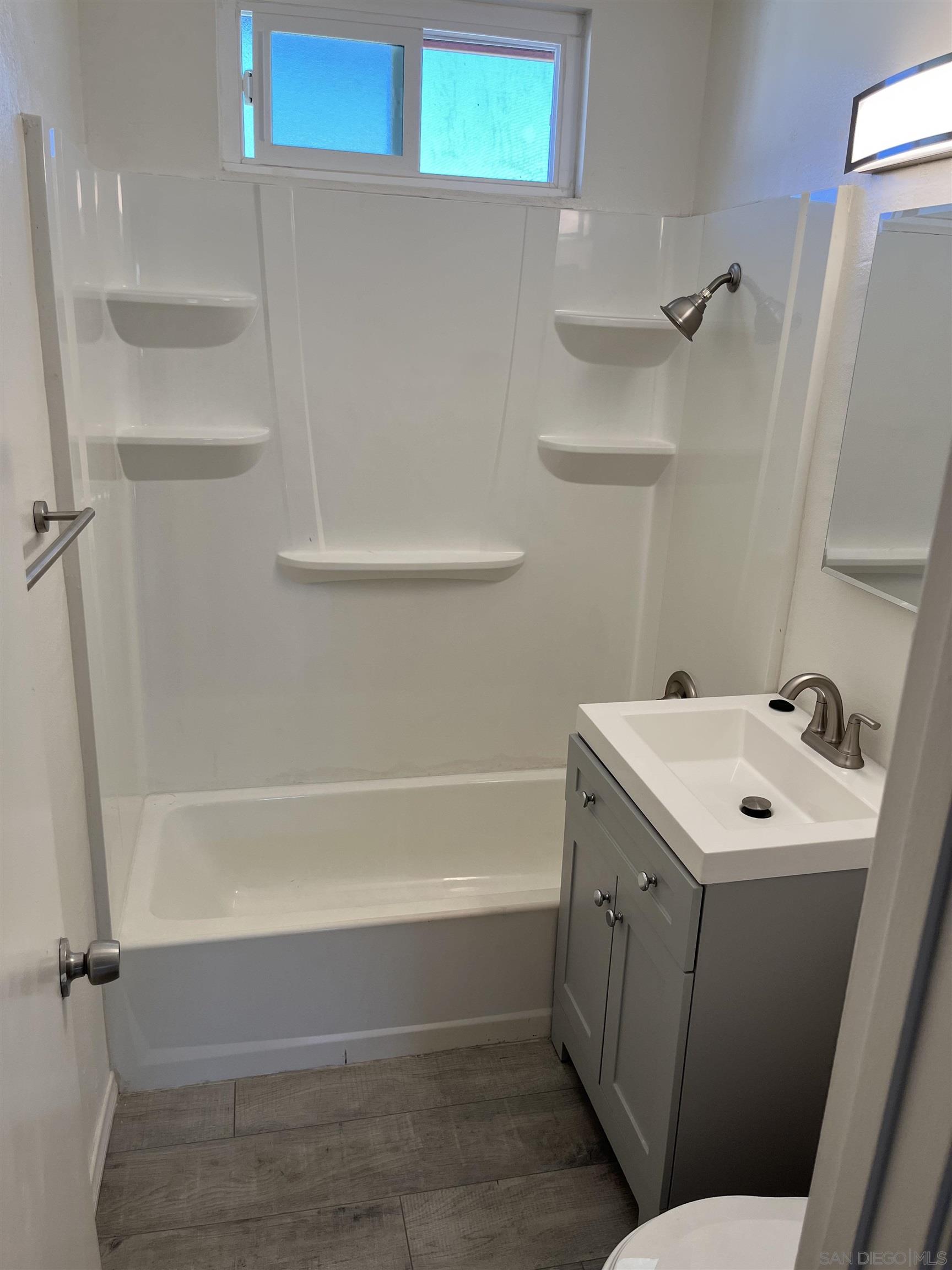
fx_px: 953
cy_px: 635
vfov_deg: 67.3
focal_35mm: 26
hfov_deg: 53.1
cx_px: 476
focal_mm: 5.1
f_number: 1.6
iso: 50
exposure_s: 1/154
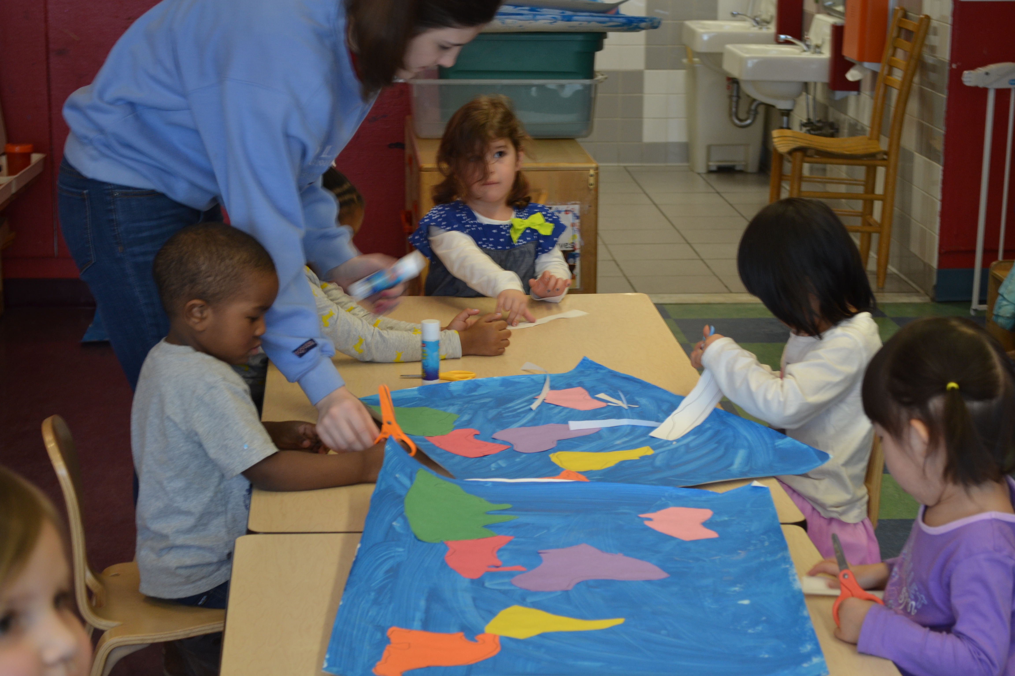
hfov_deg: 28.1
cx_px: 508
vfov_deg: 18.9
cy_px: 338
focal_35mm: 72
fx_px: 2030
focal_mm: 48
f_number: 5.6
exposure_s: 1/25
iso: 400
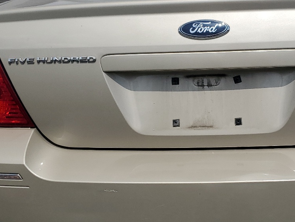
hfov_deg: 33.8
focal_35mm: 56
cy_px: 102
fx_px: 477
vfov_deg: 26.1
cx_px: 214
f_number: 1.5
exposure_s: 1/10000
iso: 50
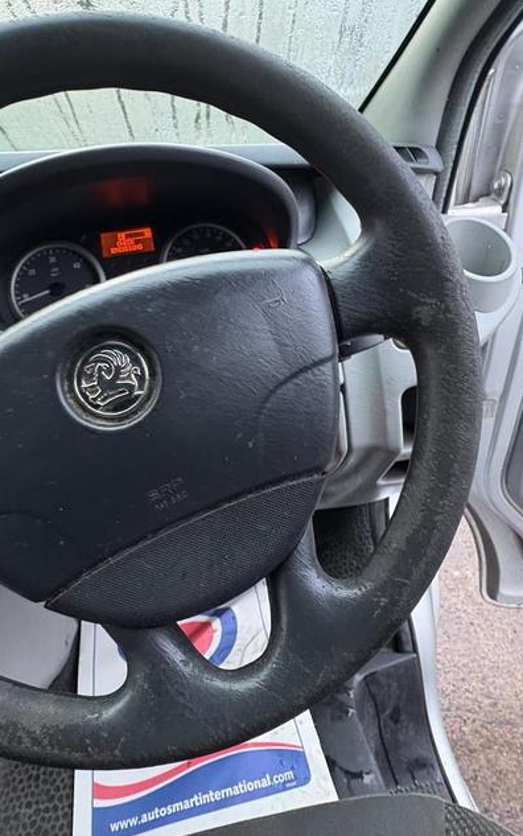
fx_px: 479
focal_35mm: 21
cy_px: 396
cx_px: 209
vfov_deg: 82.2
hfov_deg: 56.9
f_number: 2.2
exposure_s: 1/60
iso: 500
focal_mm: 2.22
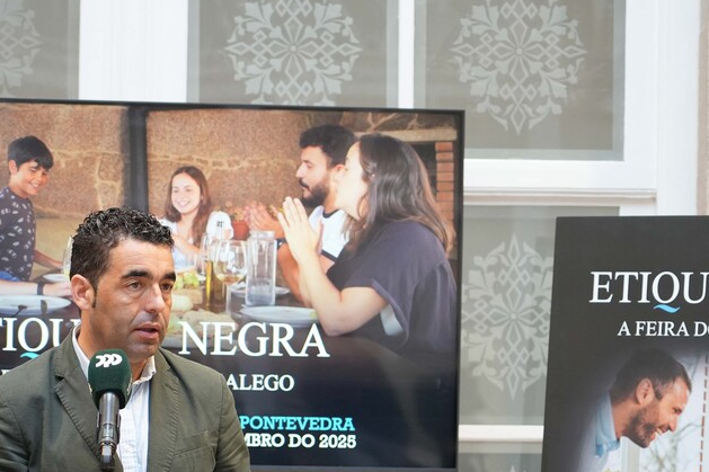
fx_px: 3367
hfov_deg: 12.0
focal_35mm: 171
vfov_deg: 8.0
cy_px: 355
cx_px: 380
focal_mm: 105
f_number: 4
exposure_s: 1/125
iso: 2000
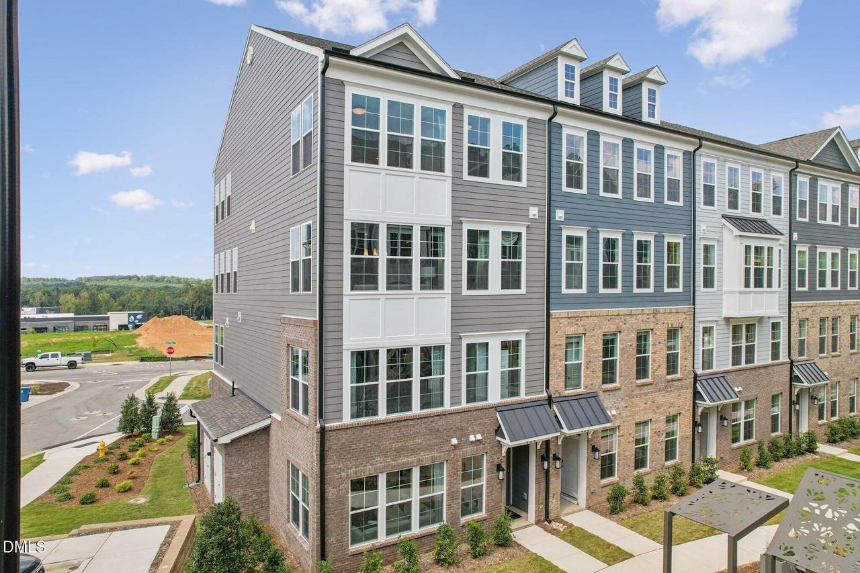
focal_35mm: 22
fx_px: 525
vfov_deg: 57.2
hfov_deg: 78.6
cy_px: 286
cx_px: 430
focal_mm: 8.4
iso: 150
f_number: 2.8
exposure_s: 1/120
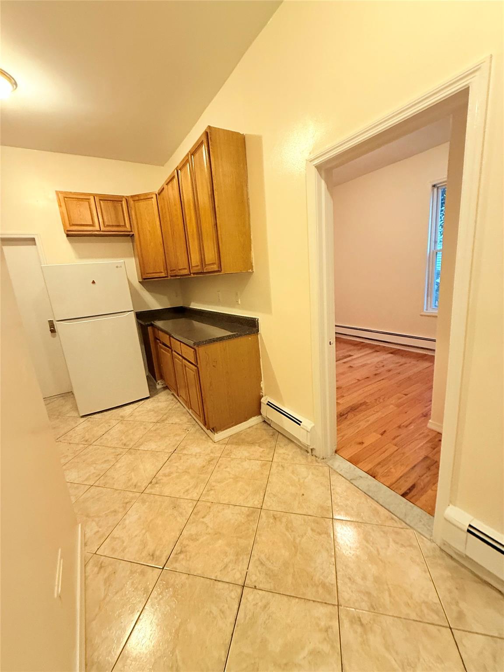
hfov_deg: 85.7
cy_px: 336
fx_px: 272
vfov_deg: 102.1
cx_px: 252
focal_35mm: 14
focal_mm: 2.22
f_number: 2.2
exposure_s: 1/60
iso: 400
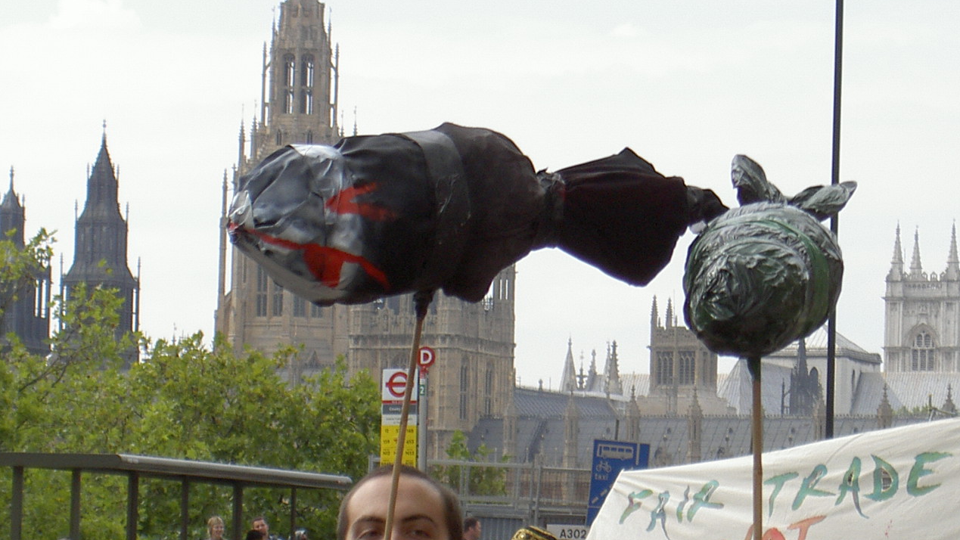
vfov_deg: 5.9
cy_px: 554
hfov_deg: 10.6
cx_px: 587
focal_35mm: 204
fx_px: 5193
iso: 100
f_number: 4.9
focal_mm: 24
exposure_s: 1/333
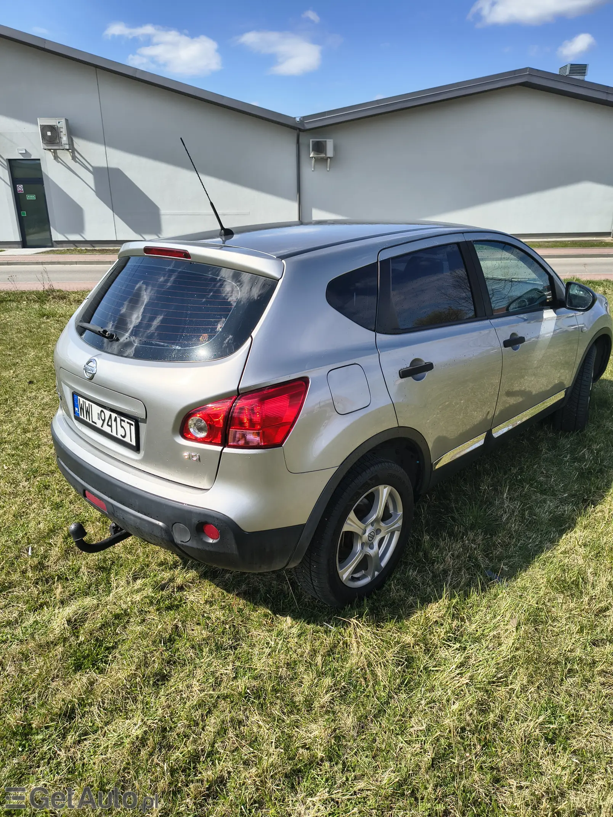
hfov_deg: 56.8
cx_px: 306
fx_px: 567
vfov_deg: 71.6
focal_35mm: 24
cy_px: 408
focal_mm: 5.56
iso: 101
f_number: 1.8
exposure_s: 1/1970
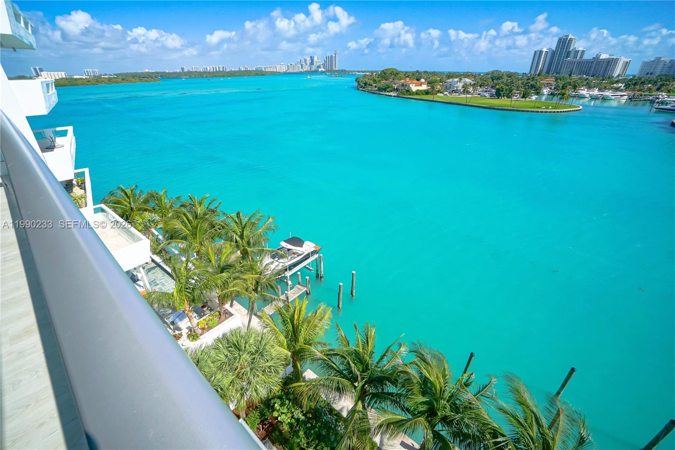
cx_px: 338
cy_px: 225
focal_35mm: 15
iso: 100
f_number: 9
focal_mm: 10
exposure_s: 1/400
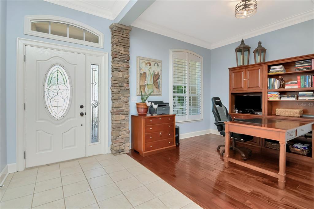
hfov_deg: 95.0
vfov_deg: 72.0
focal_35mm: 16
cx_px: 157
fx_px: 144
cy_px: 104
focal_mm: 11
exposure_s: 1/60
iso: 1000
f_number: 7.1
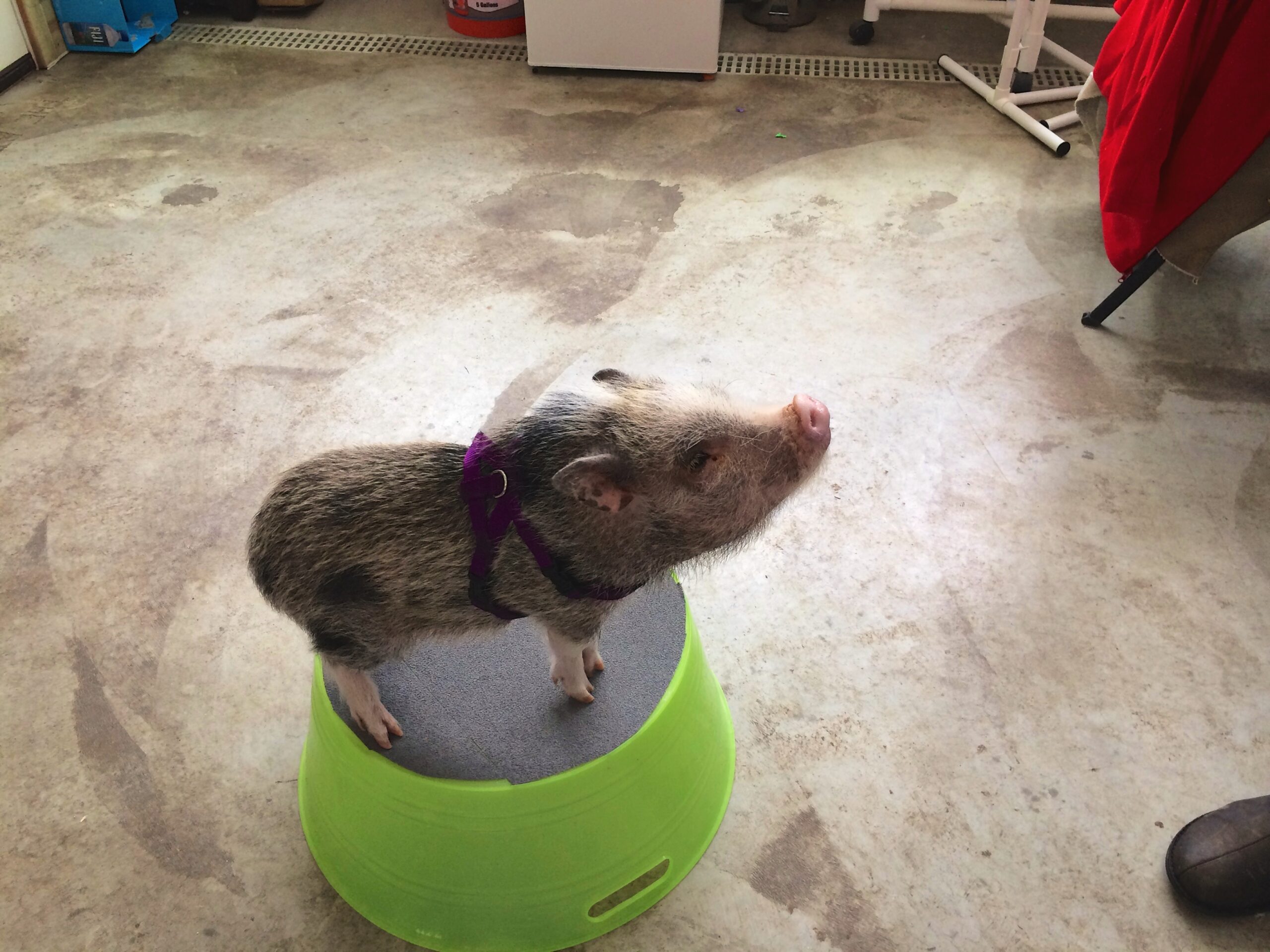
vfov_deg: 46.8
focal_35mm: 30
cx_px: 635
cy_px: 476
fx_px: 1101
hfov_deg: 60.0
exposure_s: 1/30
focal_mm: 4.12
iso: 40
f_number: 2.2
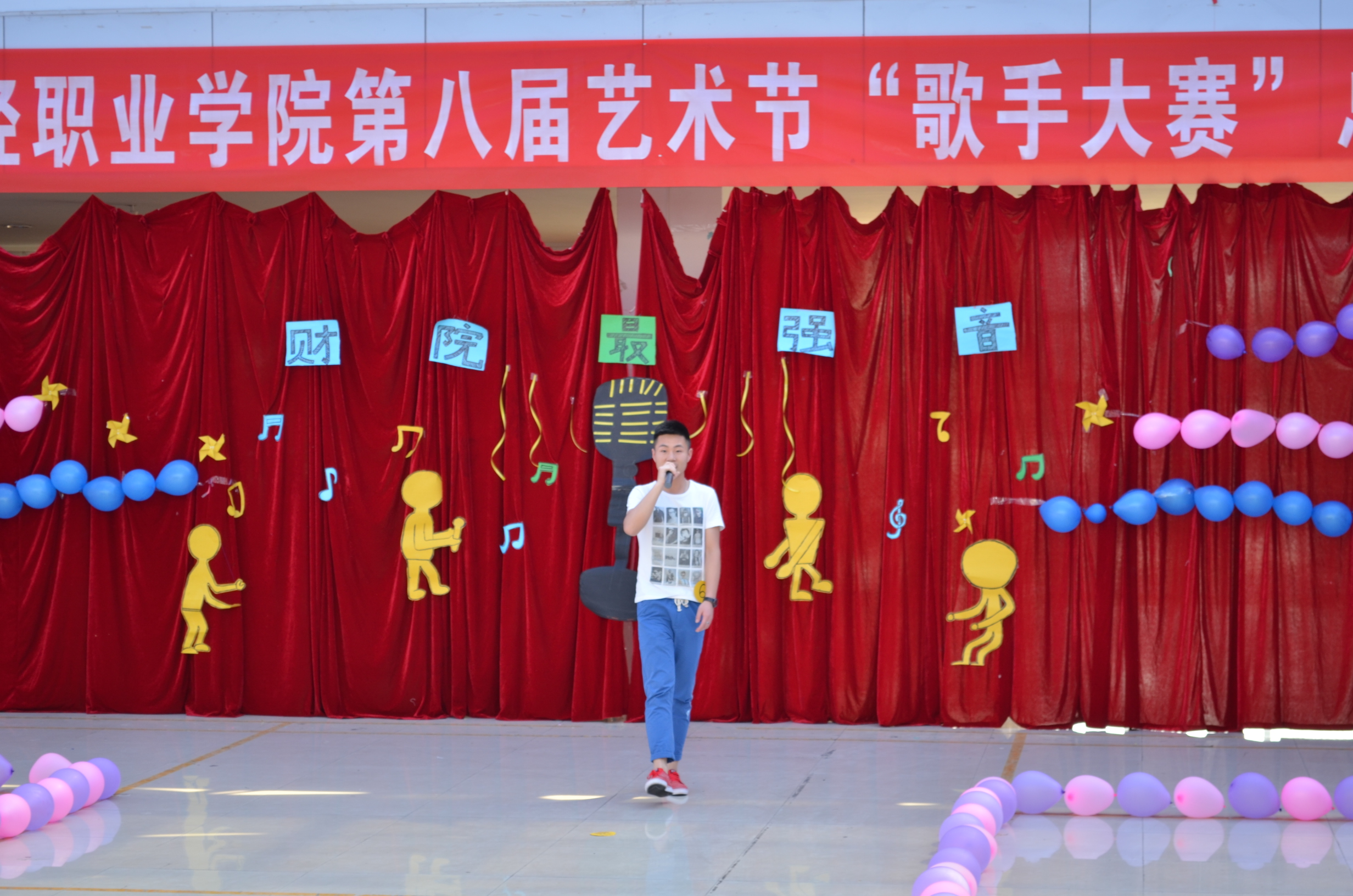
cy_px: 448
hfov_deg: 24.7
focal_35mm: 82
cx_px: 676
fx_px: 3094
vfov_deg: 16.5
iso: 160
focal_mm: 55
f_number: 5.6
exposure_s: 1/60
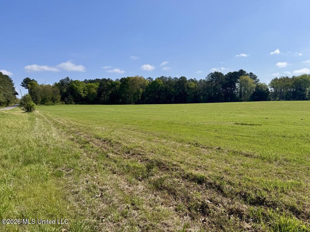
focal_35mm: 24
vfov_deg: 56.8
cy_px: 116
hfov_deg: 71.6
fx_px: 215
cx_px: 155
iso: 80
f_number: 1.78
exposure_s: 1/6410
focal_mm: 6.76
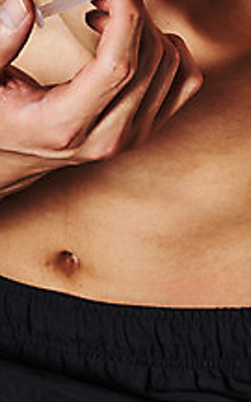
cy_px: 35
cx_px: 211
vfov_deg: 10.5
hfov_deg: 6.6
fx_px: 2167
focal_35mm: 198
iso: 100
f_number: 20
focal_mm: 105
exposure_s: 1/125
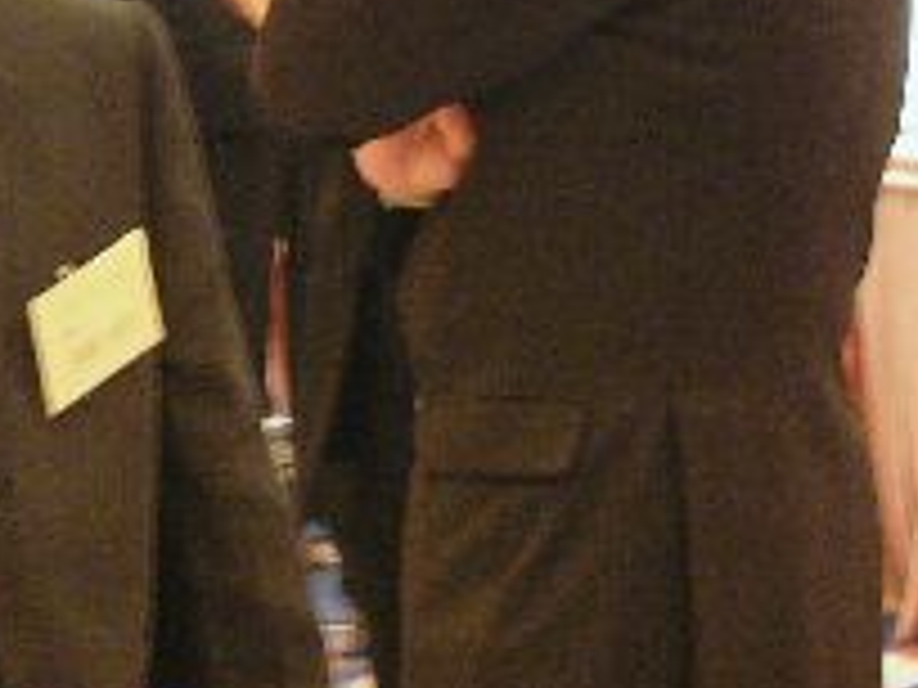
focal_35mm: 176
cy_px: 144
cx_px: 18
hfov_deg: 11.1
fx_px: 4667
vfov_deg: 8.4
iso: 200
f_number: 2.8
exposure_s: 1/5
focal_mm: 9.3
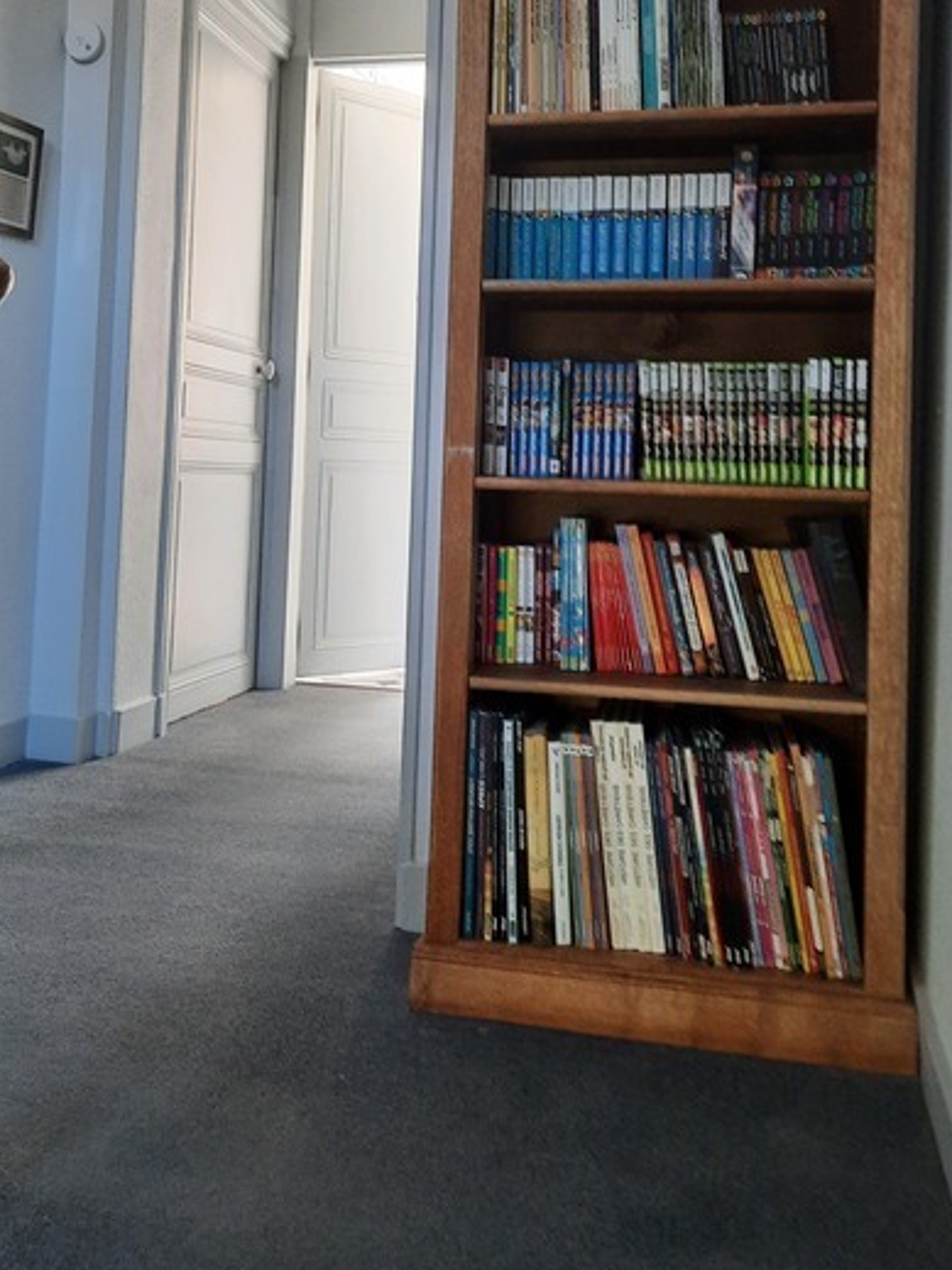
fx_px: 1357
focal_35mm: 37
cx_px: 409
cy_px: 404
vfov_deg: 49.1
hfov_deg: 38.6
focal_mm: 4.6
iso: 320
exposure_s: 1/50
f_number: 2
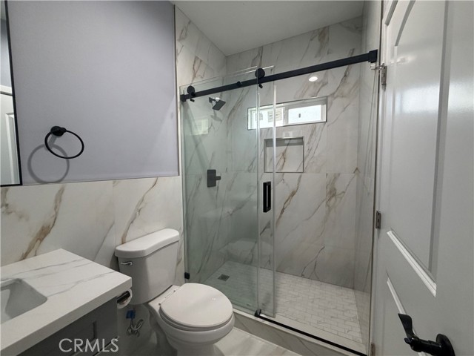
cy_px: 178
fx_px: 192
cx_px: 237
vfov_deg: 85.7
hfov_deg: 102.1
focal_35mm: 14
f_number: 2.2
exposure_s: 1/120
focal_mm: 2.22
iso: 320
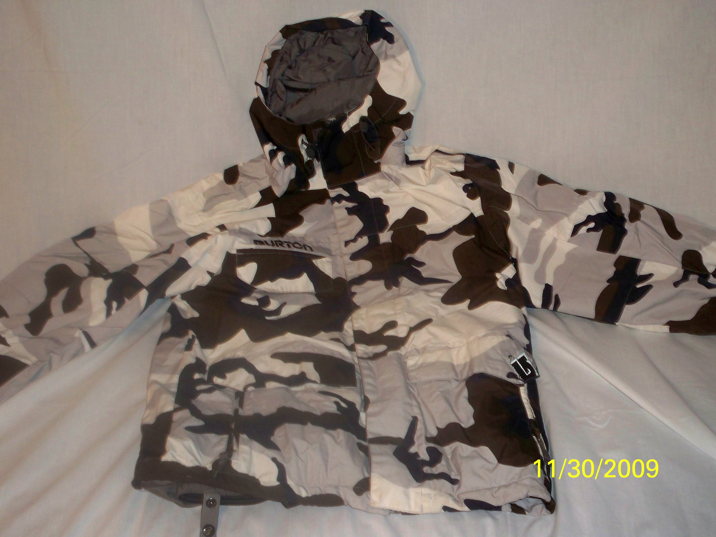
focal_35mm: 44
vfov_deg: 32.9
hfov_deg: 42.9
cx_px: 358
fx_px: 910
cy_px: 268
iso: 200
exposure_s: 1/30
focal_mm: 7.8
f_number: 3.5
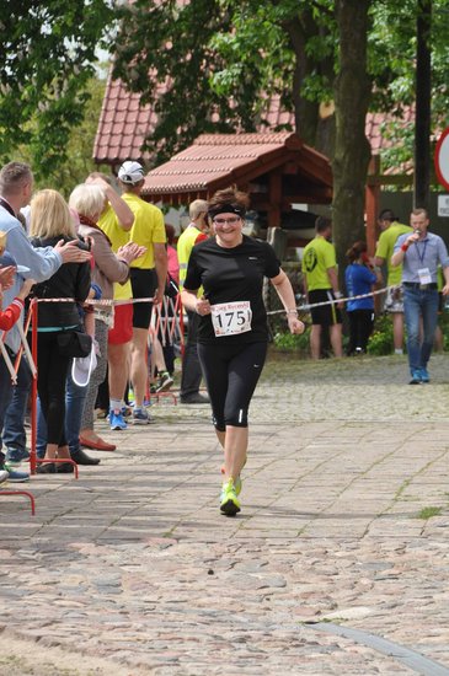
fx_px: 5067
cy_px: 338
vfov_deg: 7.6
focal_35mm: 270
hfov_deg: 5.1
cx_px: 224
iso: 200
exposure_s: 1/200
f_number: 11
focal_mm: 180
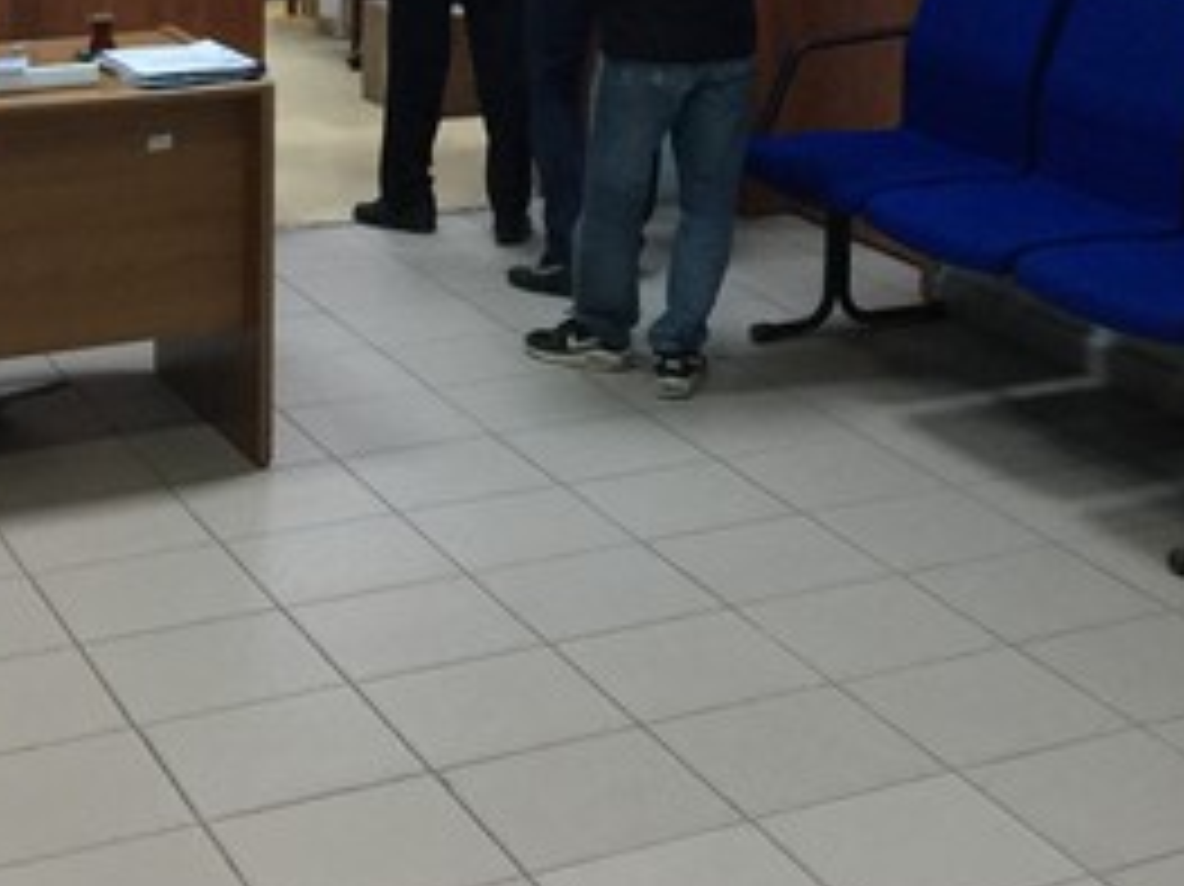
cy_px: -153
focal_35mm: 74
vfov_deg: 18.9
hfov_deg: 26.3
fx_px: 2530
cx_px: 725
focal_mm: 4.15
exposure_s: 1/17
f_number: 2.2
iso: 100
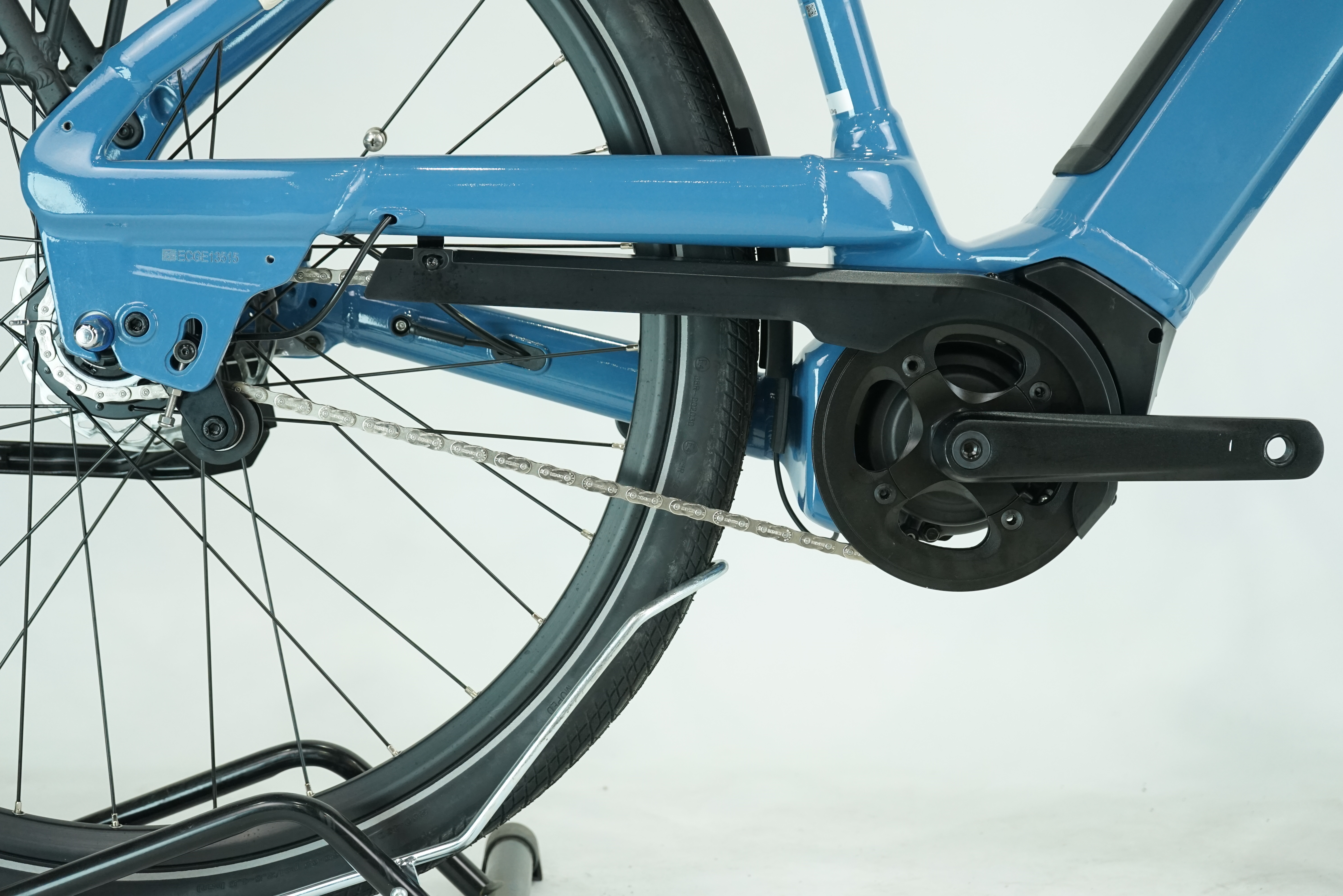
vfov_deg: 22.6
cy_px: 448
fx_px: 2238
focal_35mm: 60
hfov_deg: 33.4
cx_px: 672
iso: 1600
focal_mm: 60
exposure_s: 1/200
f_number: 5.6
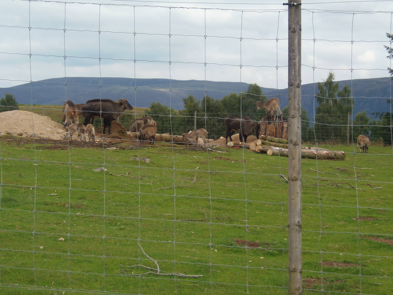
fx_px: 1124
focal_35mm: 99
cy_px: 148
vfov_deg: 14.9
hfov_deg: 19.8
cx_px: 196
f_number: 4.4
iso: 64
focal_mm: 18.4
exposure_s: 1/250
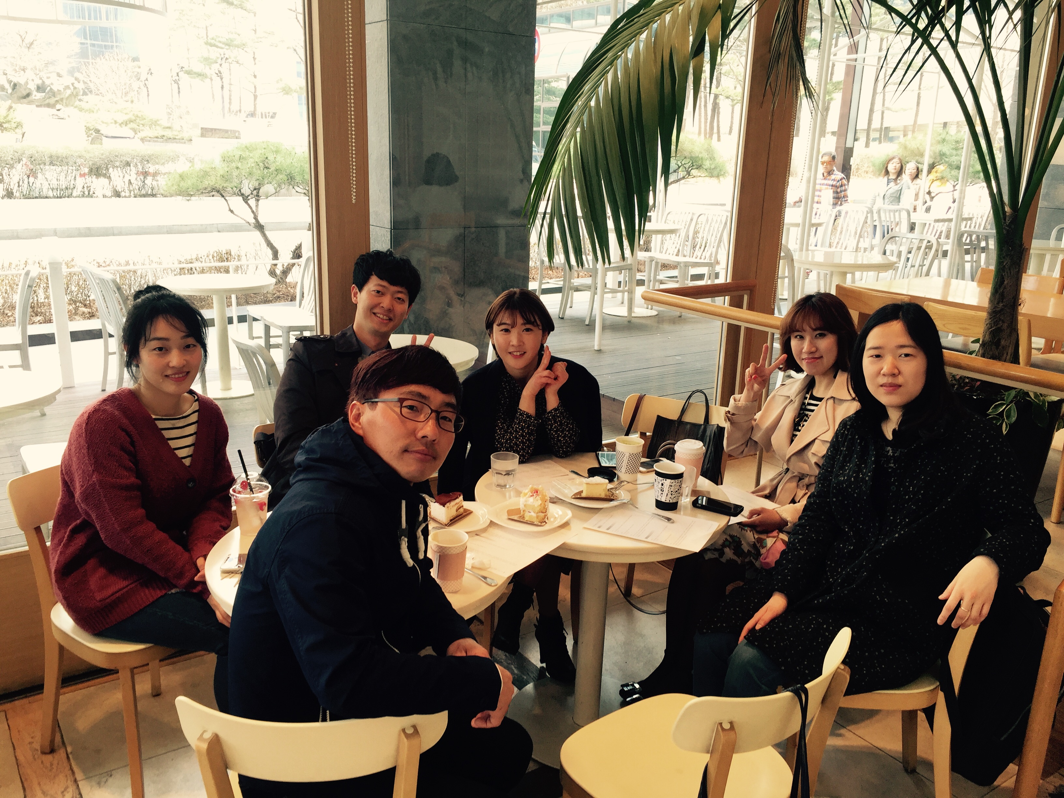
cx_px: 532
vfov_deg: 48.2
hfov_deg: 61.7
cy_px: 399
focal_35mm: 29
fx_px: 891
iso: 40
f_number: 2.2
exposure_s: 1/60
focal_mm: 4.15
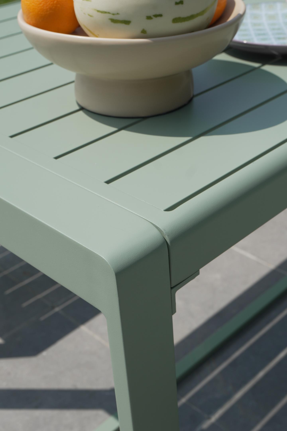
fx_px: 628
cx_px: 144
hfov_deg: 25.8
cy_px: 216
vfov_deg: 37.9
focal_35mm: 52
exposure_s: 1/500
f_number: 8
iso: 125
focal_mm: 35
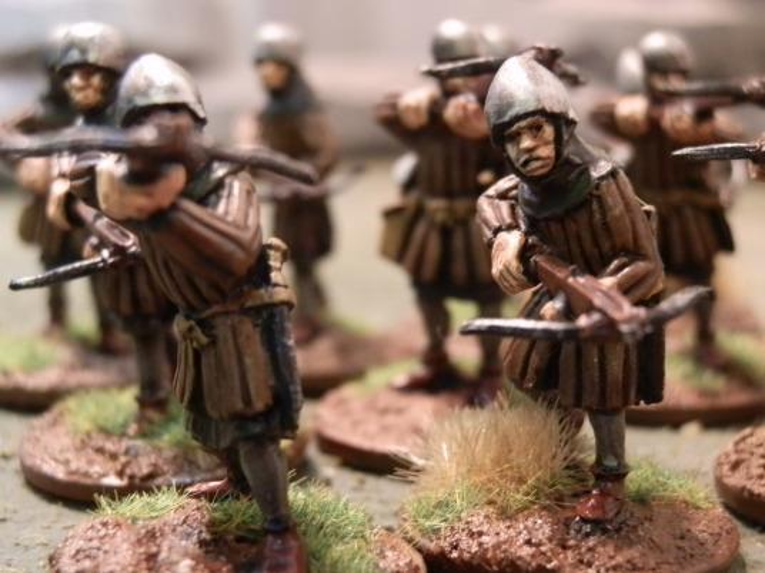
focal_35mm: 61
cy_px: 286
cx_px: 382
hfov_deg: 31.7
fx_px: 1348
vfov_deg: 24.0
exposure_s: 1/13
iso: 400
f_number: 3.7
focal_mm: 10.99
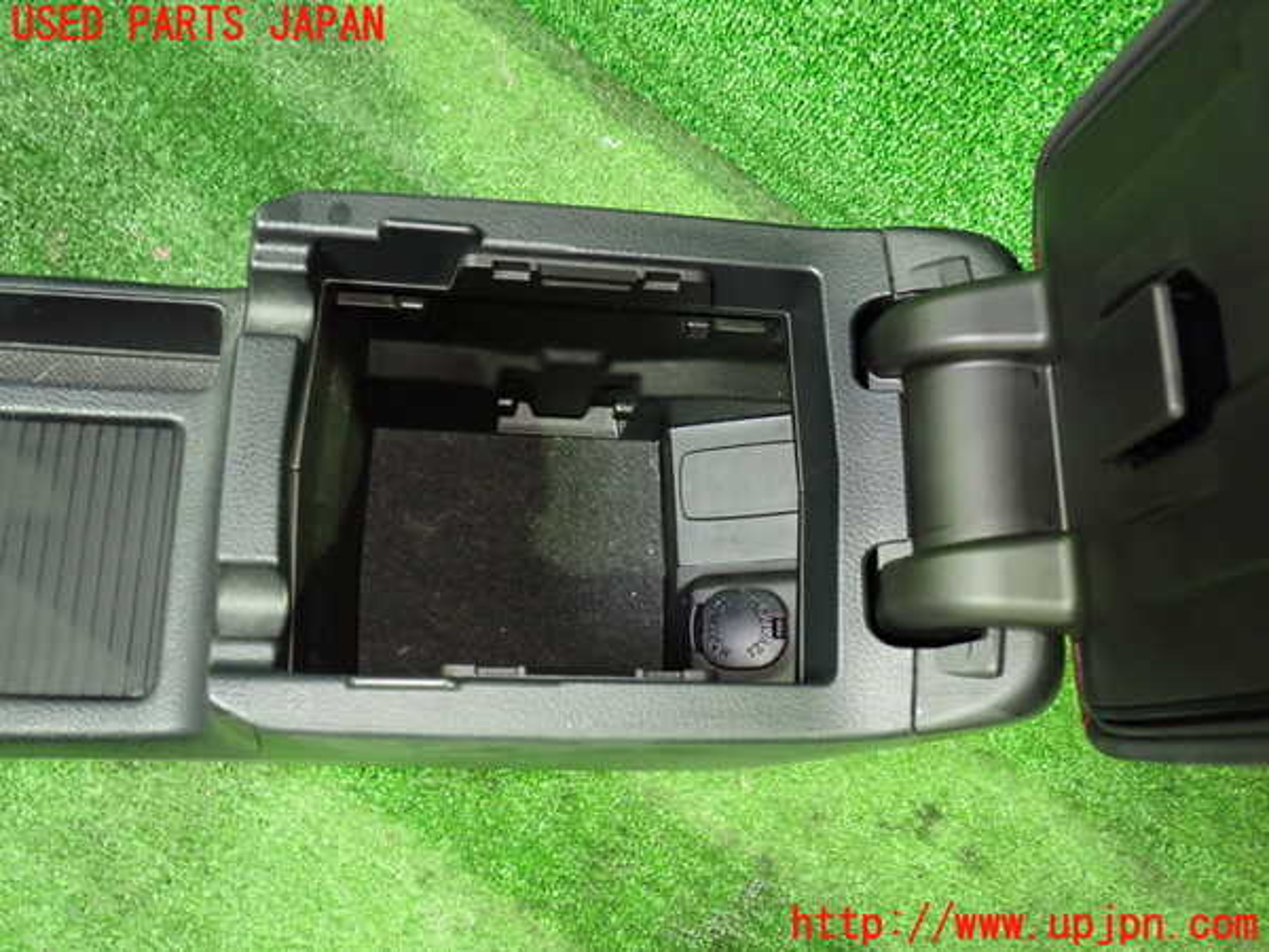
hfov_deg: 60.0
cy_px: 476
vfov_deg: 46.8
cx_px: 634
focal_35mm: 30
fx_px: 1100
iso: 800
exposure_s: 1/20
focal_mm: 5.4
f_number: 2.3
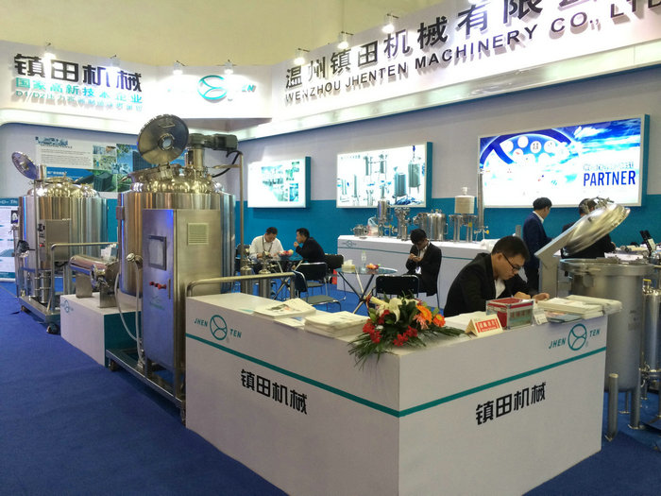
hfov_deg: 60.0
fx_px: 573
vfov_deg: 46.8
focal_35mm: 30
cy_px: 248
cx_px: 330
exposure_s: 1/33
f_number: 2.2
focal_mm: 4.12
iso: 80
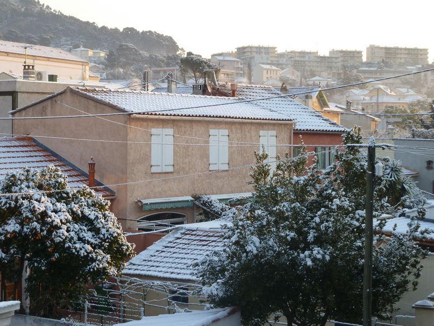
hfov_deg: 23.6
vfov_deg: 17.8
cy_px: 163
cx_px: 217
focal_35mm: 83
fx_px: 1041
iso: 80
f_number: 4.2
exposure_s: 1/100
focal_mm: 13.7
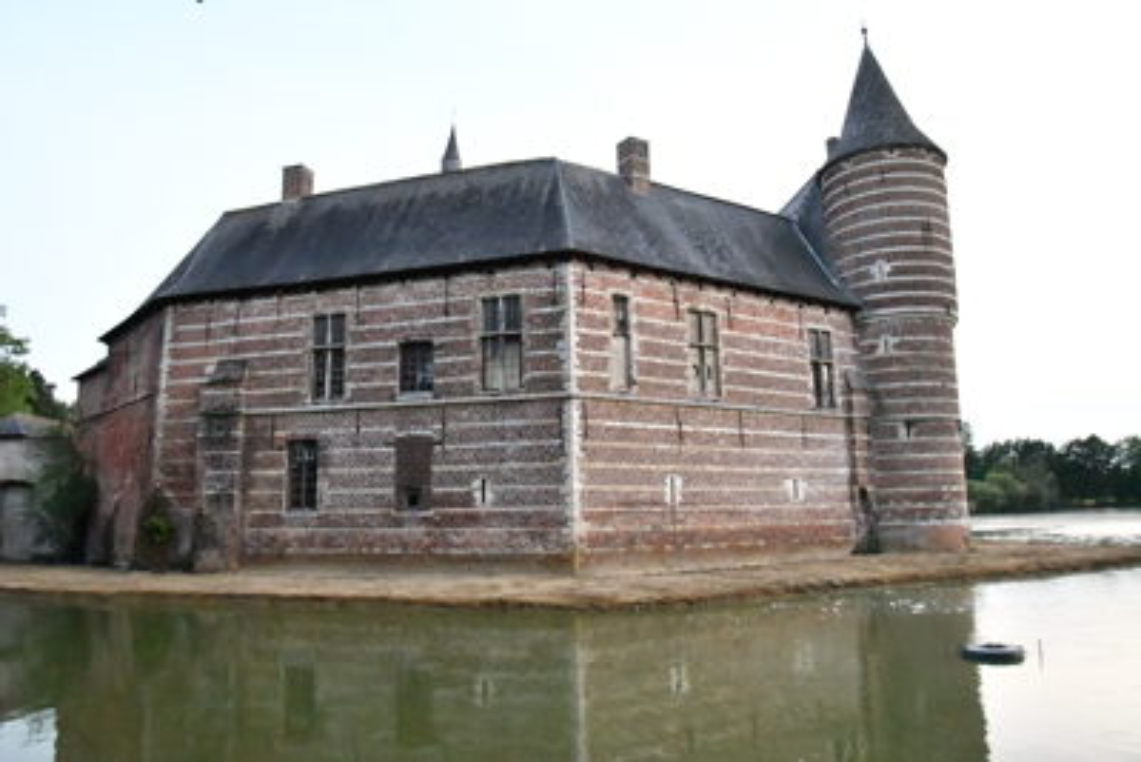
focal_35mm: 24
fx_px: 761
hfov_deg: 73.7
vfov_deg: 53.2
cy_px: 381
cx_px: 570
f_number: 5.6
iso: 16000
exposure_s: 1/80
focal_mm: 16
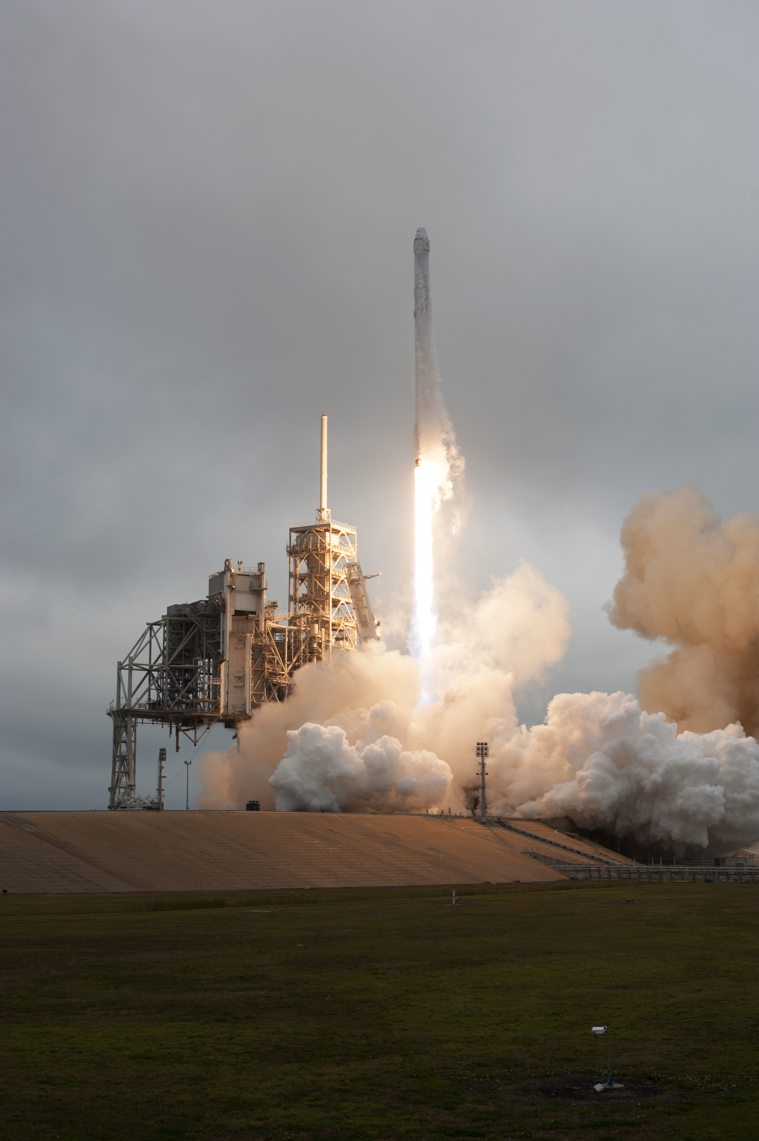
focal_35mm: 50
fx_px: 1583
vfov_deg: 39.6
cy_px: 570
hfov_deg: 27.0
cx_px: 380
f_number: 8
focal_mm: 50
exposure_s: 1/1000
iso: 200
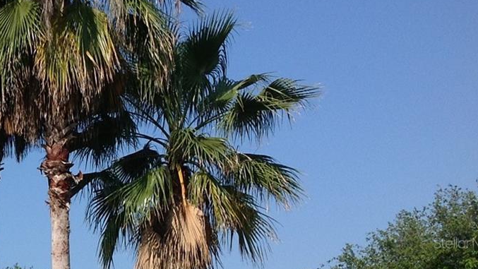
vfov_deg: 13.3
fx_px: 1141
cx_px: -65
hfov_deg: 22.2
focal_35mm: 90
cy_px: 243
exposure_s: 1/2016
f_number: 2.4
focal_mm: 4.28
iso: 80
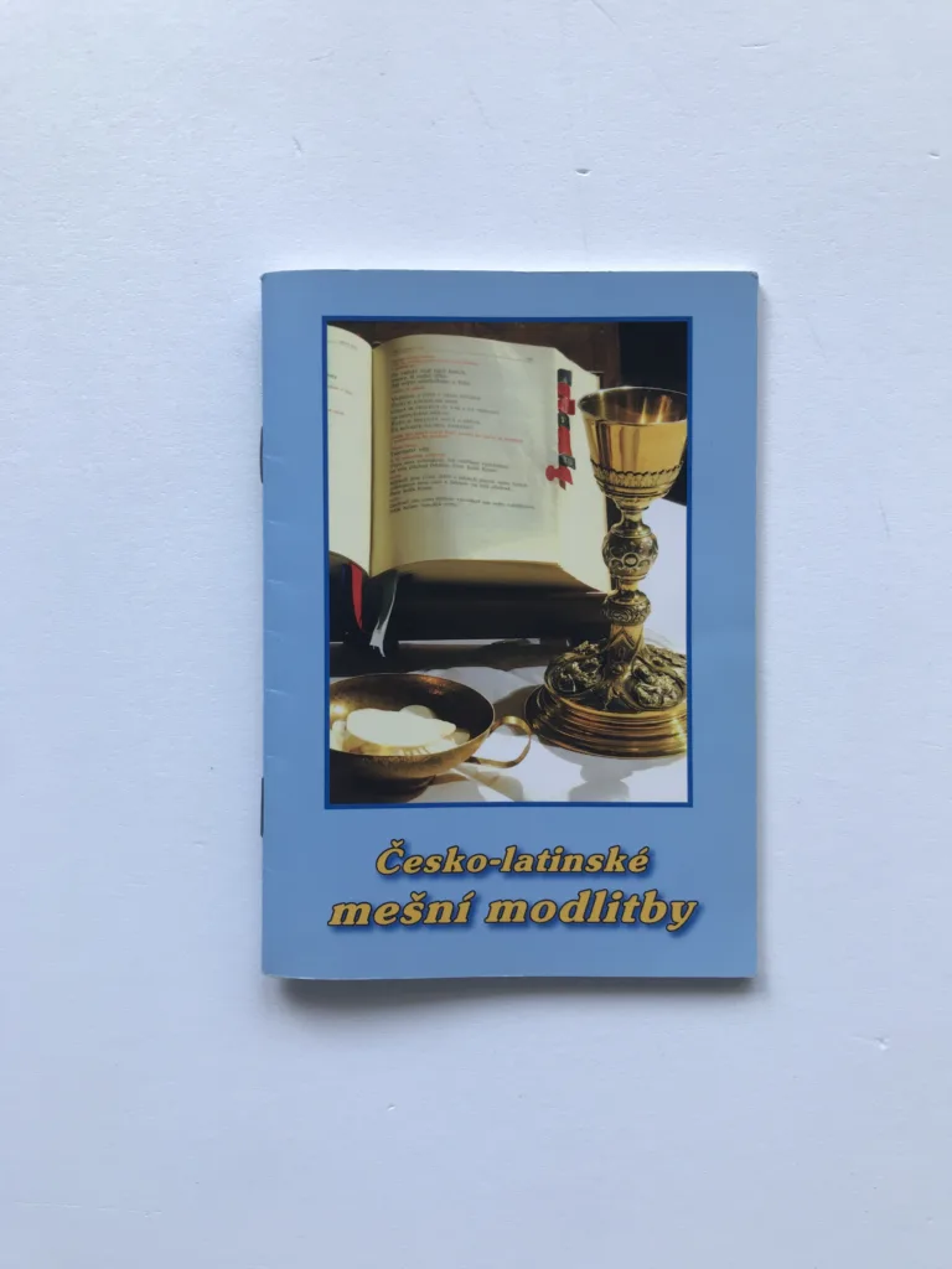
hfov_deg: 49.7
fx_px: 1027
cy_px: 634
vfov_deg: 63.4
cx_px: 476
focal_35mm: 28
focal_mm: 3.99
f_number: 1.8
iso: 25
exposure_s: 1/100
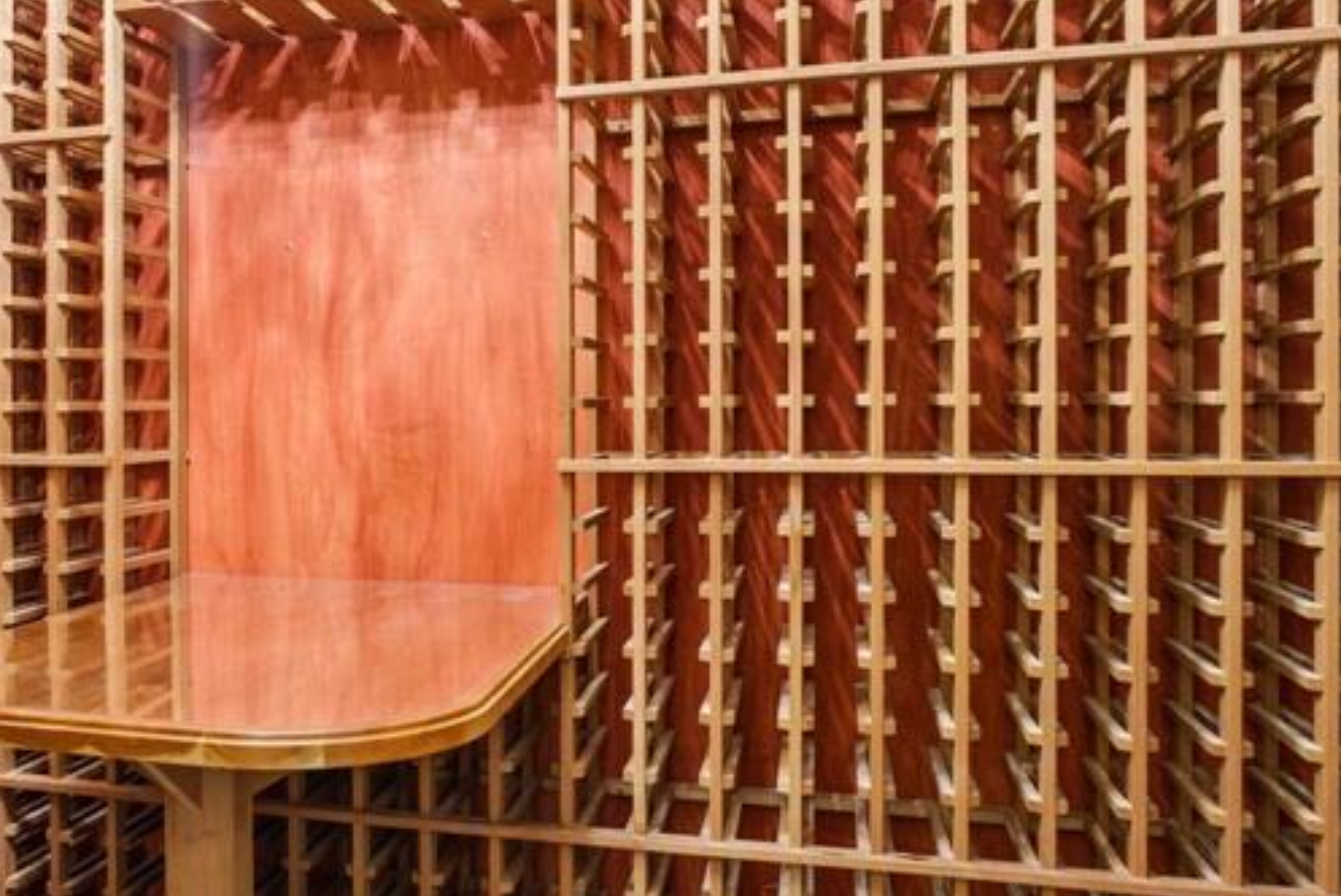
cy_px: 422
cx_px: 332
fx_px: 1304
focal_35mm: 35
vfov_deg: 37.9
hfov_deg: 52.0
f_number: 6.3
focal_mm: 17
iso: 800
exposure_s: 1
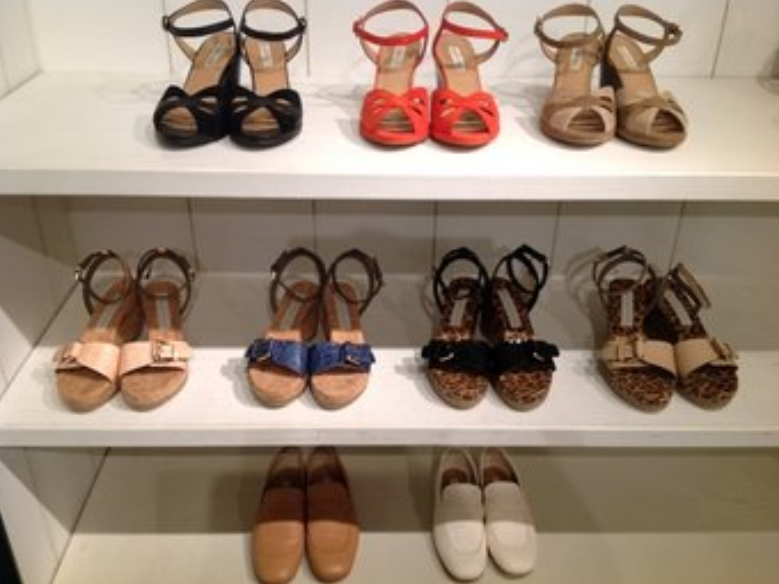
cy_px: 287
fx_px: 810
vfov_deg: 39.7
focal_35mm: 36
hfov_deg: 51.4
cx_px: 385
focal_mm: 4.28
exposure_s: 1/60
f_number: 2.4
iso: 80
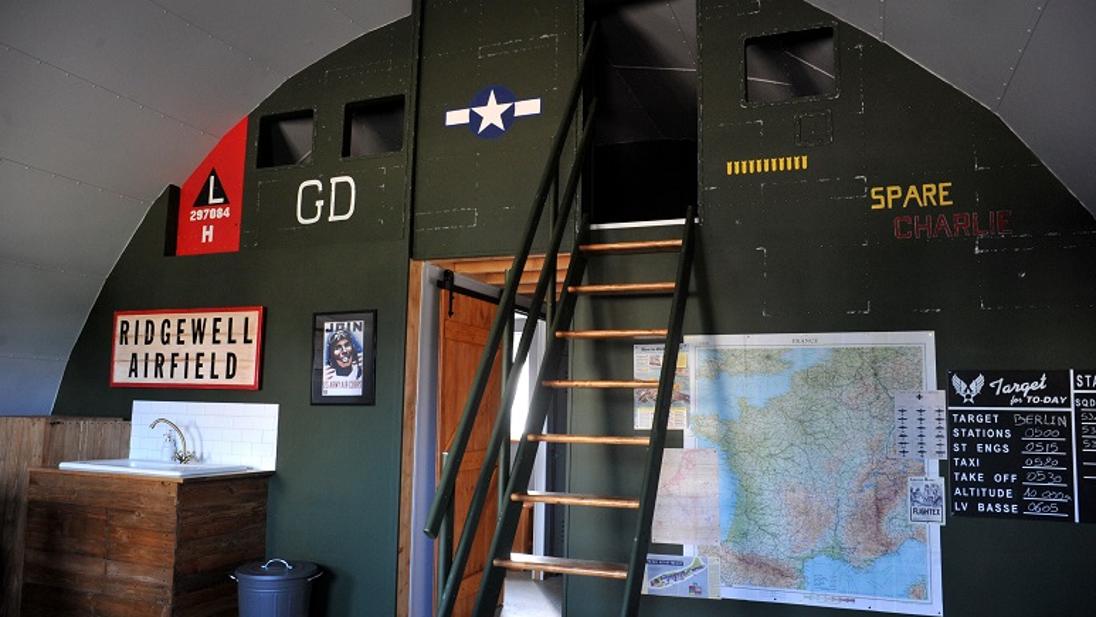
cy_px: 332
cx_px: 552
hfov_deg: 71.9
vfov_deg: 44.4
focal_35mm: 26
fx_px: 756
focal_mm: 24
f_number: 8
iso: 2000
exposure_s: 1/20
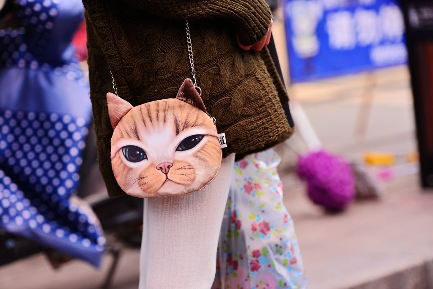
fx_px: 1264
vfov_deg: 13.1
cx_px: 216
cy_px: 144
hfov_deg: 19.4
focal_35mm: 105
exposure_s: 1/125
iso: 1000
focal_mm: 105
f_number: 2.8
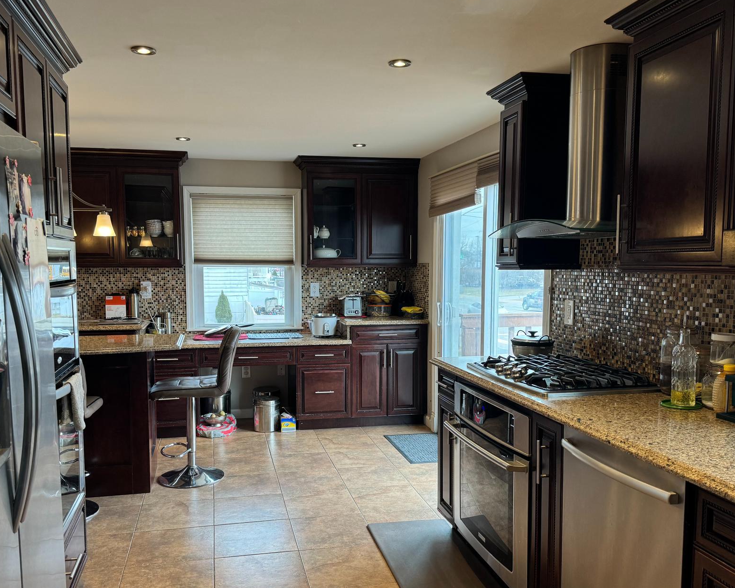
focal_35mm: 31
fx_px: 674
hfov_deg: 57.1
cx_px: 345
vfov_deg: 47.0
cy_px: 327
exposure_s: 1/120
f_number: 1.78
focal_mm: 6.76
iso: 125
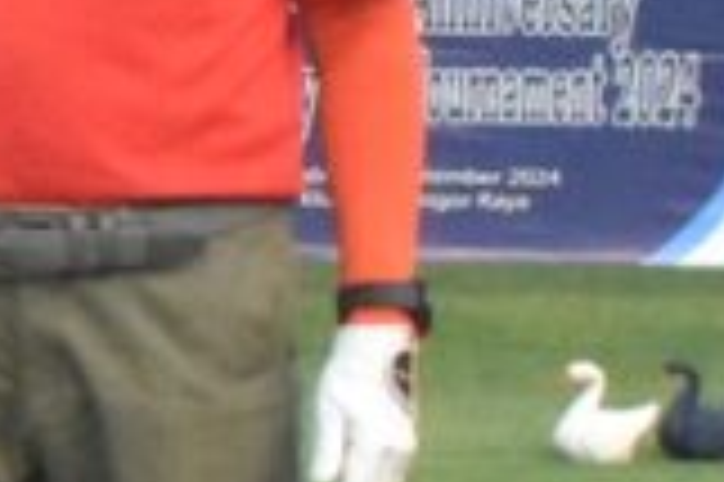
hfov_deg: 7.6
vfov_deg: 5.5
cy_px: 356
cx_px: -1111
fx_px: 5009
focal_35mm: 249
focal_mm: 25
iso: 12800
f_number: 20
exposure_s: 1/1600
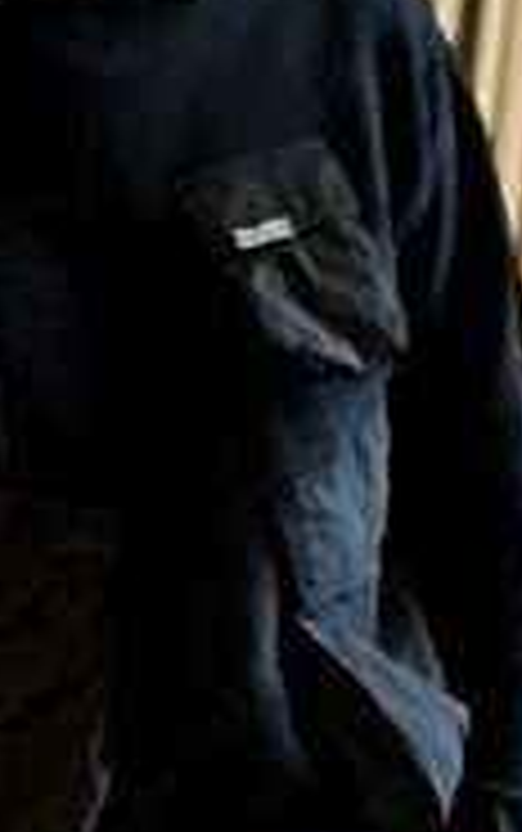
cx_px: 158
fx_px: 2702
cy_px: 832
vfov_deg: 17.1
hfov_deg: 11.0
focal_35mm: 119
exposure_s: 1/30
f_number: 1.5
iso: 640
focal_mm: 5.7
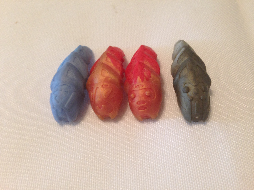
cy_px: 95
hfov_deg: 55.4
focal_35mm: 33
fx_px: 242
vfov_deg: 42.9
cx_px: 127
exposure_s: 1/20
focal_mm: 4.13
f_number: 2.4
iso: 125
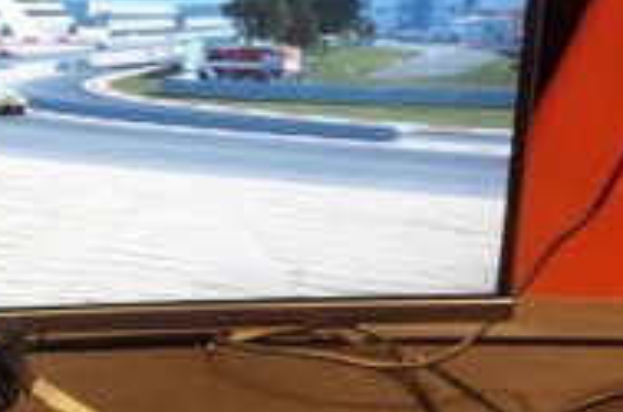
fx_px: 1715
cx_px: -119
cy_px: 330
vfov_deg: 13.6
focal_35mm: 99
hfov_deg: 19.4
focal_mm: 25
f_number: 4.5
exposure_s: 1/160
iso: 3200
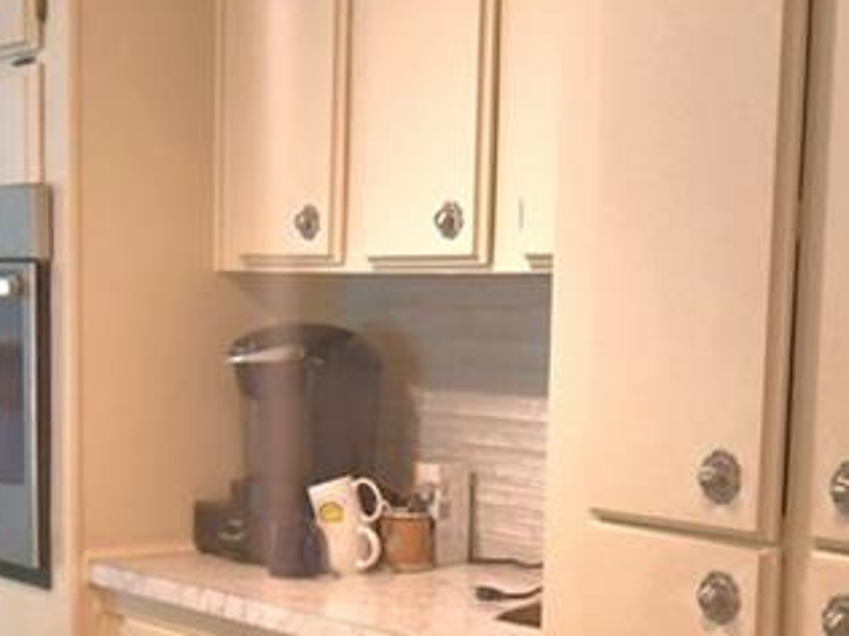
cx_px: 347
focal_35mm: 73
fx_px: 1790
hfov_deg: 26.6
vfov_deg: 19.7
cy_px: 585
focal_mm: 10
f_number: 4.5
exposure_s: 1/30
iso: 560
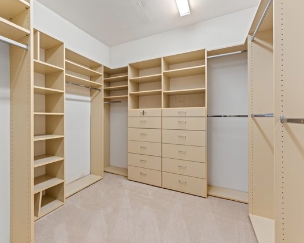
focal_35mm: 16
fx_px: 144
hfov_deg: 92.6
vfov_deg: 80.4
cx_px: 132
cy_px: 122
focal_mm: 14
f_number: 6.3
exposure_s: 1/6
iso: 400
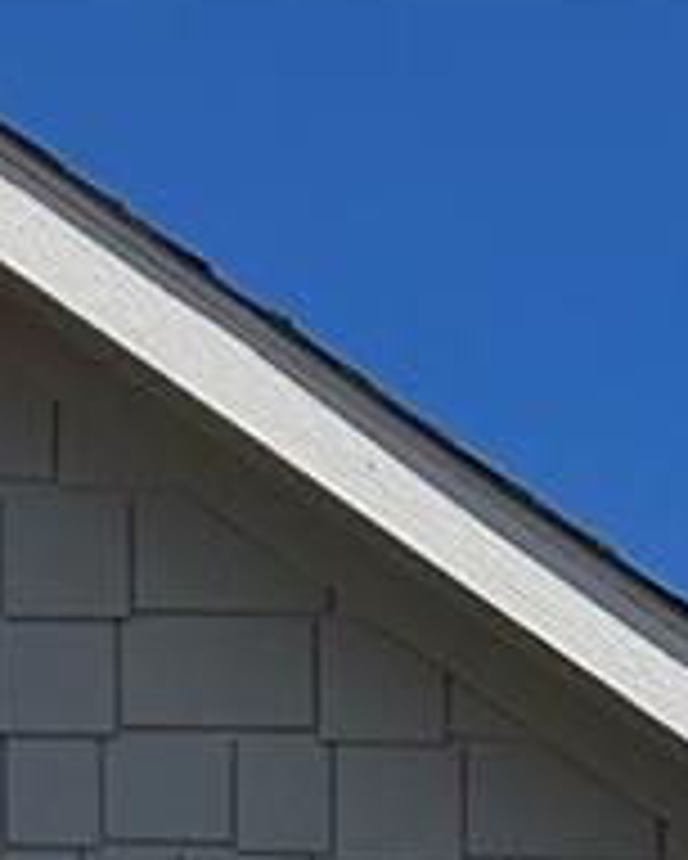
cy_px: 3426
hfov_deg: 6.9
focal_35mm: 204
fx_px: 5188
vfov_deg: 7.1
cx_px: 2001
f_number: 1.5
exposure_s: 1/9434
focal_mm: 5.7
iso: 50
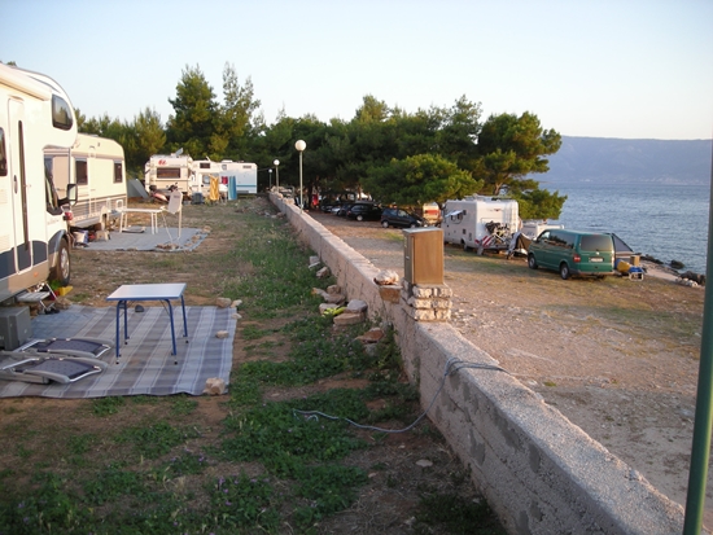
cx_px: 356
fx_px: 721
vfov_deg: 40.7
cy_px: 268
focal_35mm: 35
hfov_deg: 52.6
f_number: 2.8
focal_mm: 5.7
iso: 50
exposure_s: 1/81.1
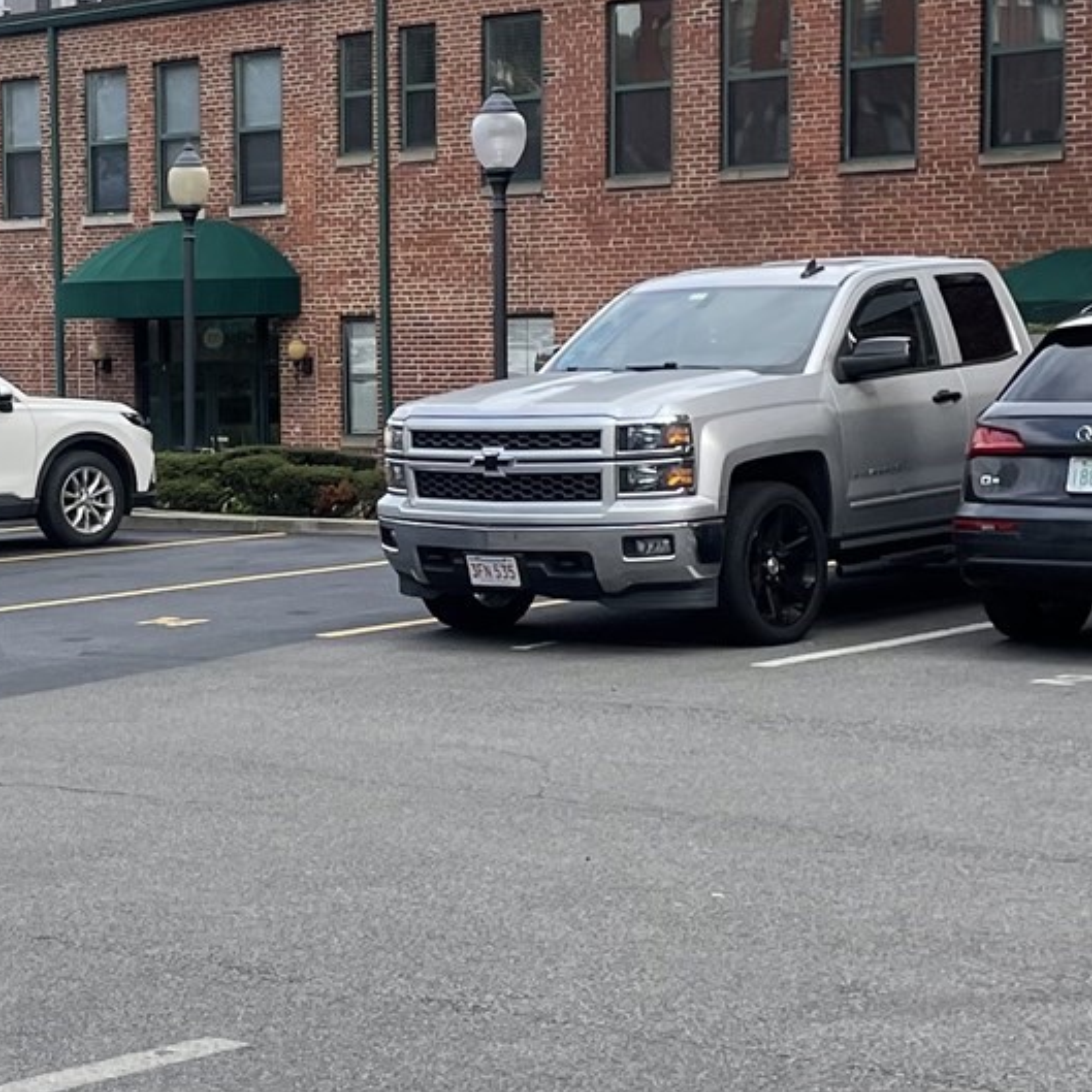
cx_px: 68
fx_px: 3176
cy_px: 557
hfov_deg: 19.1
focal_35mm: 89
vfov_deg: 19.5
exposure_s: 1/1195
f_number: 1.6
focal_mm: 4.2
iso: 32
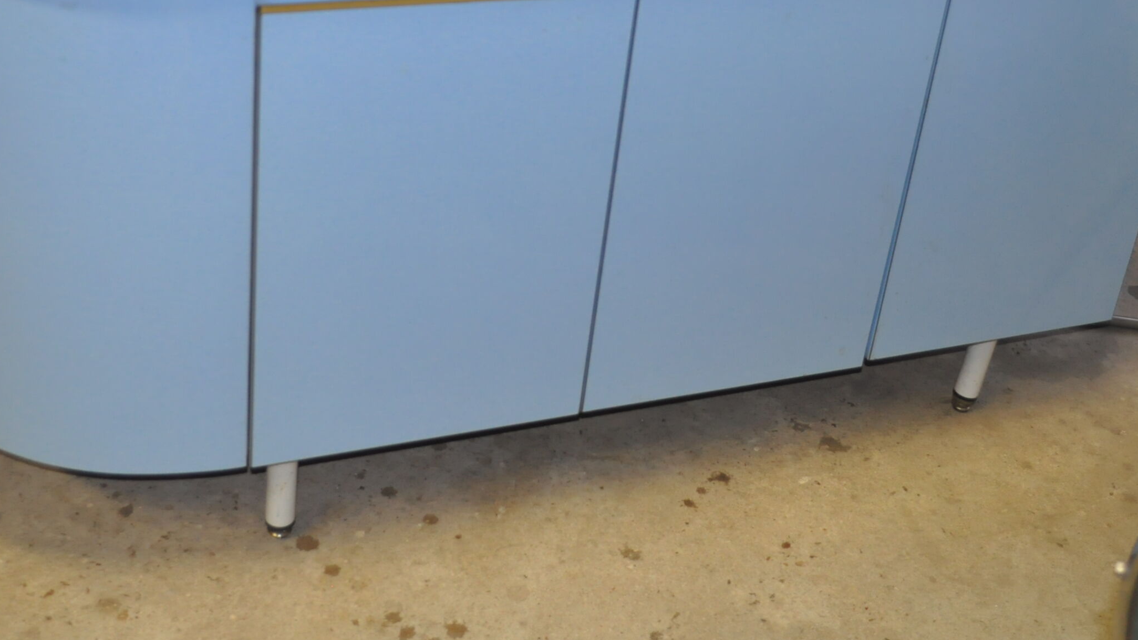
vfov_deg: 21.9
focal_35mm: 54
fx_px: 1630
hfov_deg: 38.5
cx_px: 546
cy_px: 112
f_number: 3.8
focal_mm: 22
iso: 800
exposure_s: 1/60
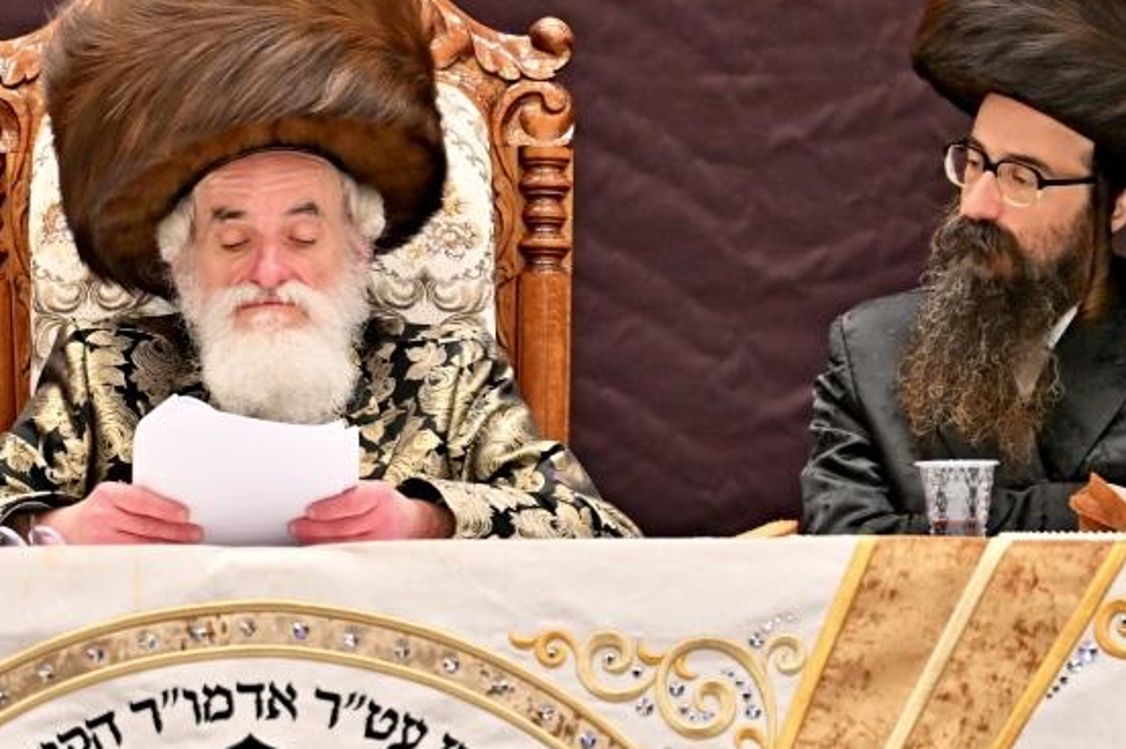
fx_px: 17406
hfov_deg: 3.7
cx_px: 214
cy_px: 127
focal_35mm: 557
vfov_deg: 2.5
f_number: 2.8
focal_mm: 200
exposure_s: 1/400
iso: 400
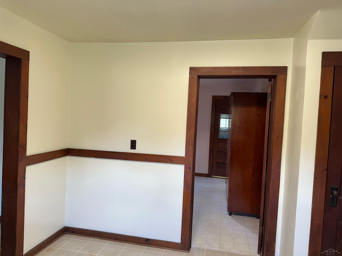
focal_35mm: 24
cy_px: 128
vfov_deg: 56.8
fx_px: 237
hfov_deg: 71.6
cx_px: 171
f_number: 1.78
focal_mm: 6.86
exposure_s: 1/120
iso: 125
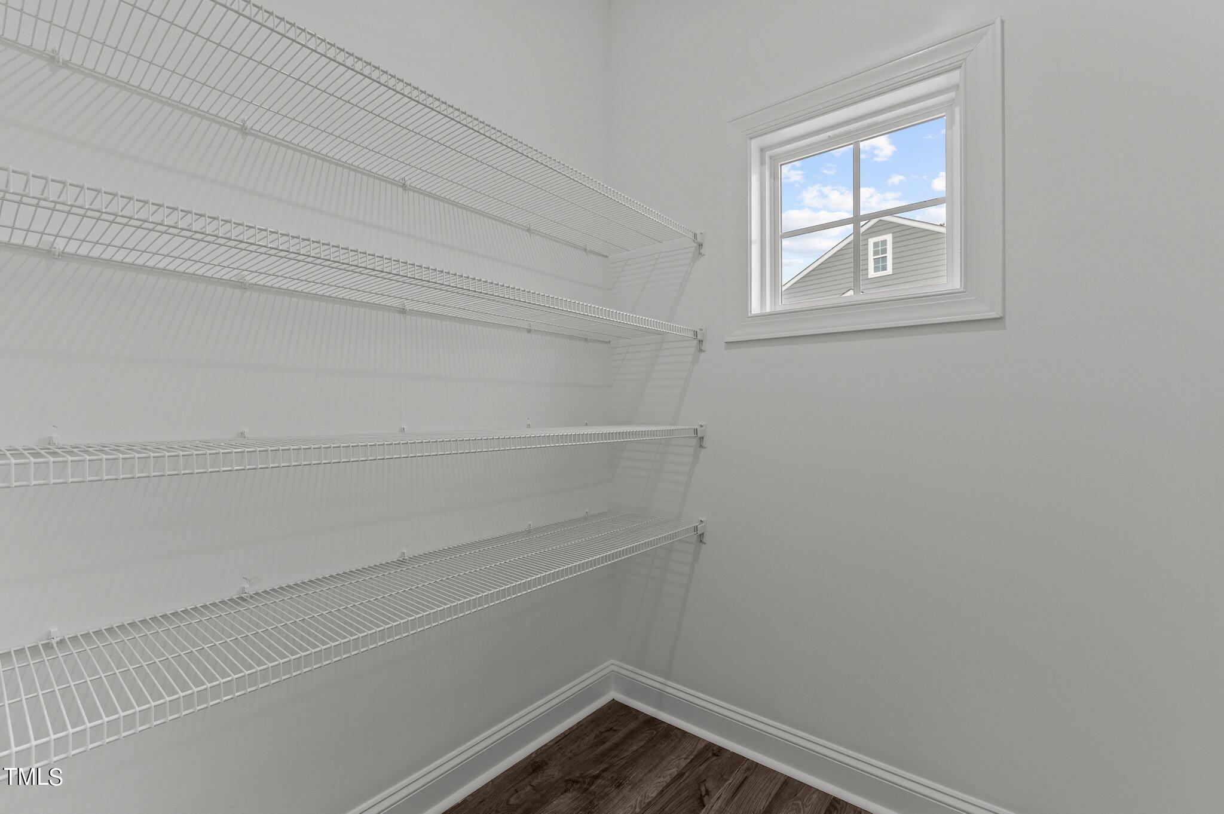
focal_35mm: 15
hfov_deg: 100.4
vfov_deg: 77.2
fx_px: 510
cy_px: 407
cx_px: 612
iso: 400
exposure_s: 1/20
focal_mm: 15
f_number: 7.1
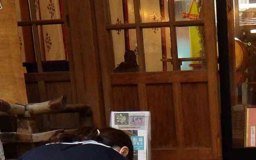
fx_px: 579
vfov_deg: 14.4
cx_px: 287
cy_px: 260
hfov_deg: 23.3
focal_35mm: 83
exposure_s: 1/200
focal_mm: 4.9
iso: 563
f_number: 3
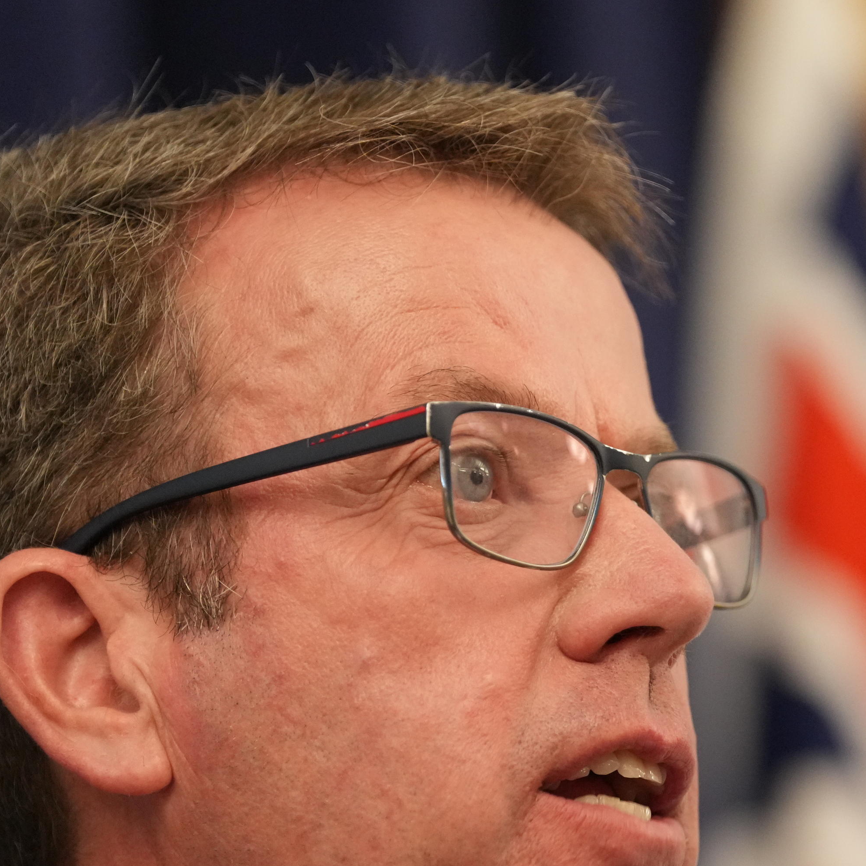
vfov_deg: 4.4
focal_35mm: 402
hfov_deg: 4.4
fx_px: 11378
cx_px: 690
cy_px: 716
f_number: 2.8
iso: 4000
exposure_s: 1/200
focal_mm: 188
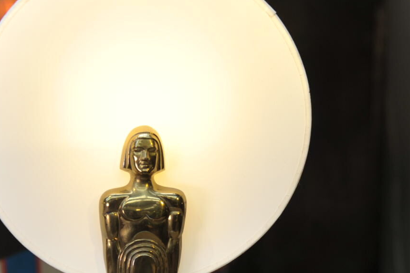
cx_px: 189
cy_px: 244
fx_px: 1241
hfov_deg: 18.8
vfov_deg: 12.5
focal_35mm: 109
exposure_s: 1/50
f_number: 3.2
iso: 200
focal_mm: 44
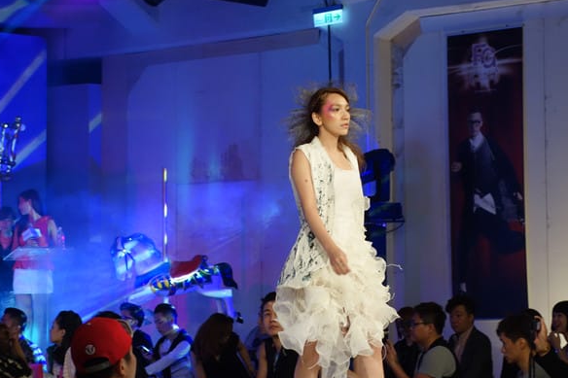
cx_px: 342
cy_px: 163
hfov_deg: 15.0
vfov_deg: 10.0
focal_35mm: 137
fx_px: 2161
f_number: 4.9
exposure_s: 1/125
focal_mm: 37.1
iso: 800
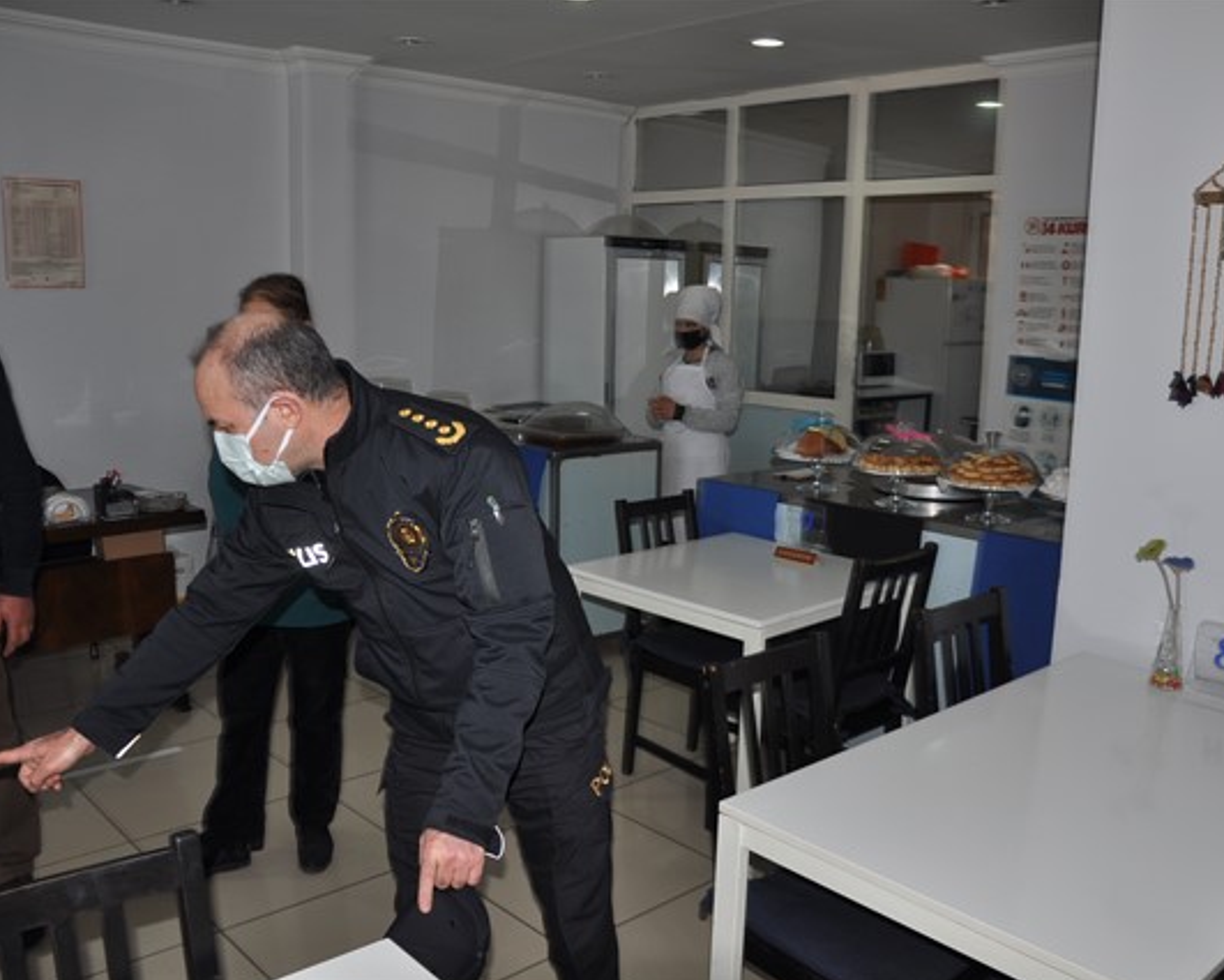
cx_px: 632
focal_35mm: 31
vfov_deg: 47.1
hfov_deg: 57.2
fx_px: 1123
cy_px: 493
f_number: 3.5
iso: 200
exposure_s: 1/60
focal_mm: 18
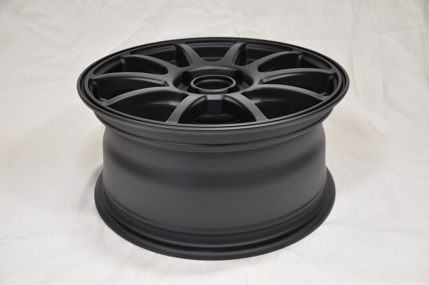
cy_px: 142
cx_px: 214
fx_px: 464
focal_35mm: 39
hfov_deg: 49.6
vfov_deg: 34.1
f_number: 4.5
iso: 400
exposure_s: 1/20
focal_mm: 26
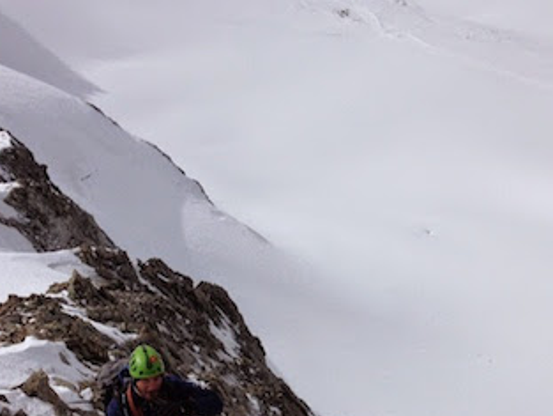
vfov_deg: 21.8
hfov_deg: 28.9
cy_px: 299
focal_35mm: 67
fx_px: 1071
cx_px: 320
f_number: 2.4
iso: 50
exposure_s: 1/6135
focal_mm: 4.28
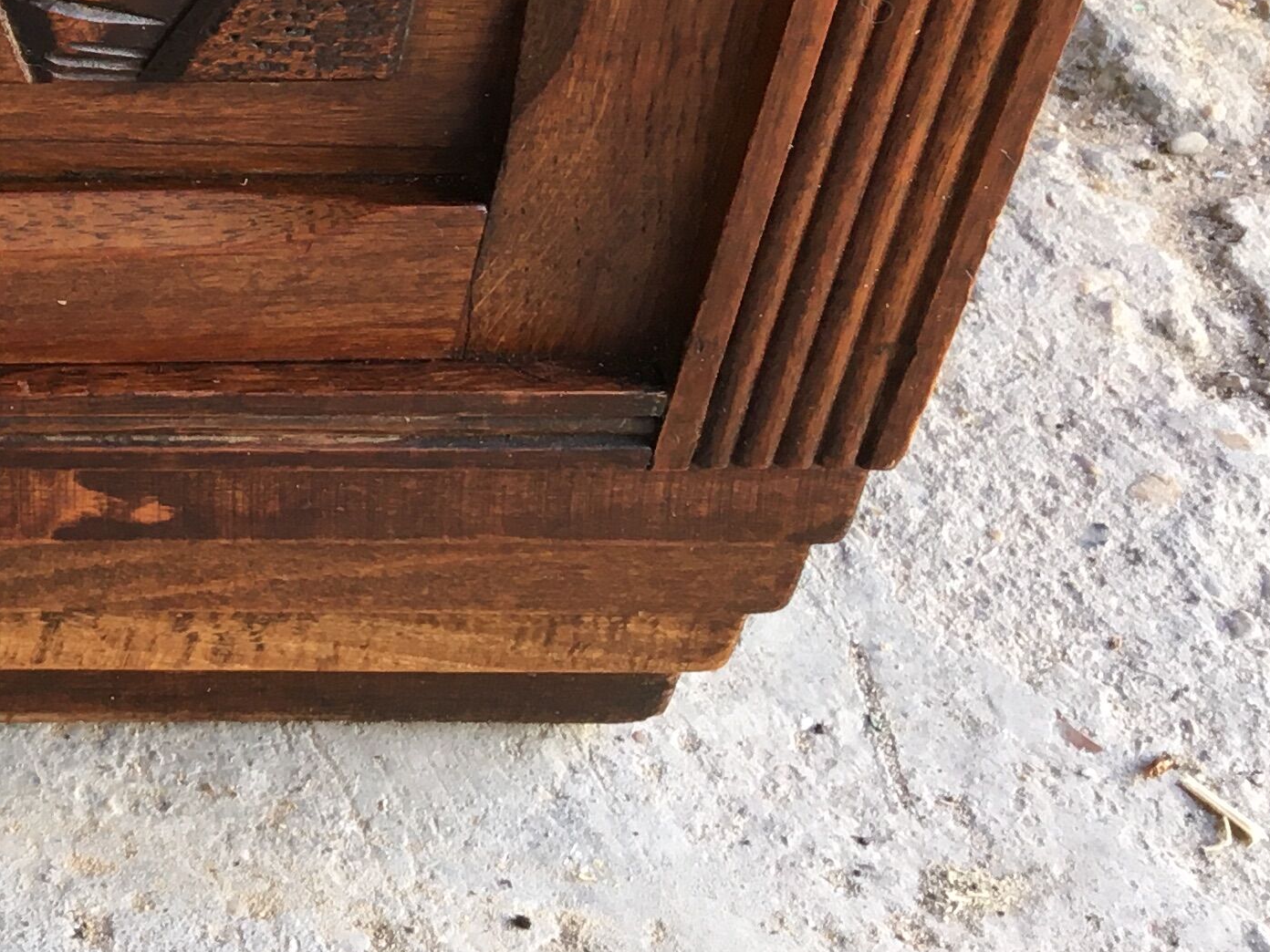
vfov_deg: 17.2
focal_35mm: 84
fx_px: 3082
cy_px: 33
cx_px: -395
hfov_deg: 21.1
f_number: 2.2
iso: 25
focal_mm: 4.15
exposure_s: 1/33
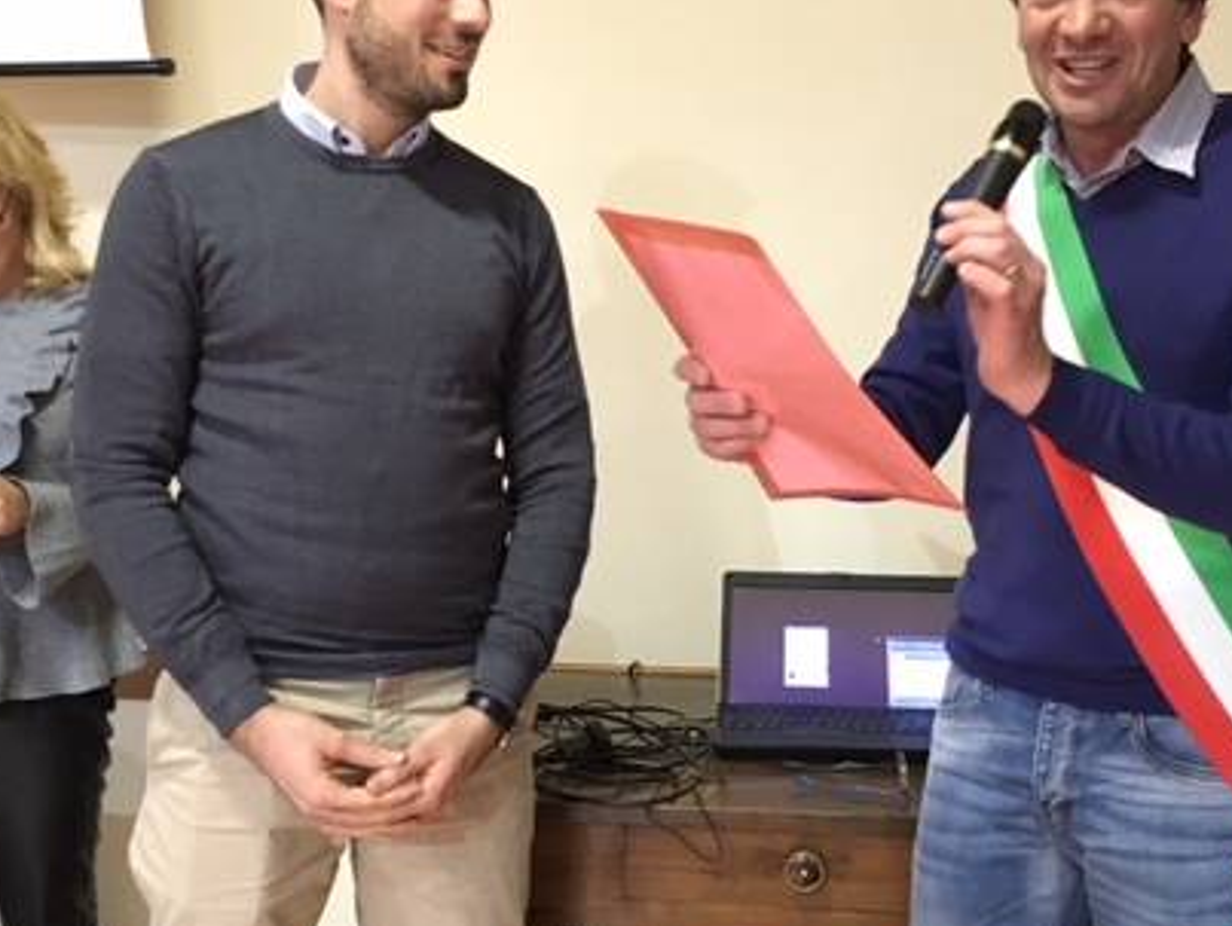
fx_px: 1639
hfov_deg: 41.1
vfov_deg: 31.5
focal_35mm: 46
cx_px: 685
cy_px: 385
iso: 400
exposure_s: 1/17
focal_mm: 4.15
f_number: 2.2
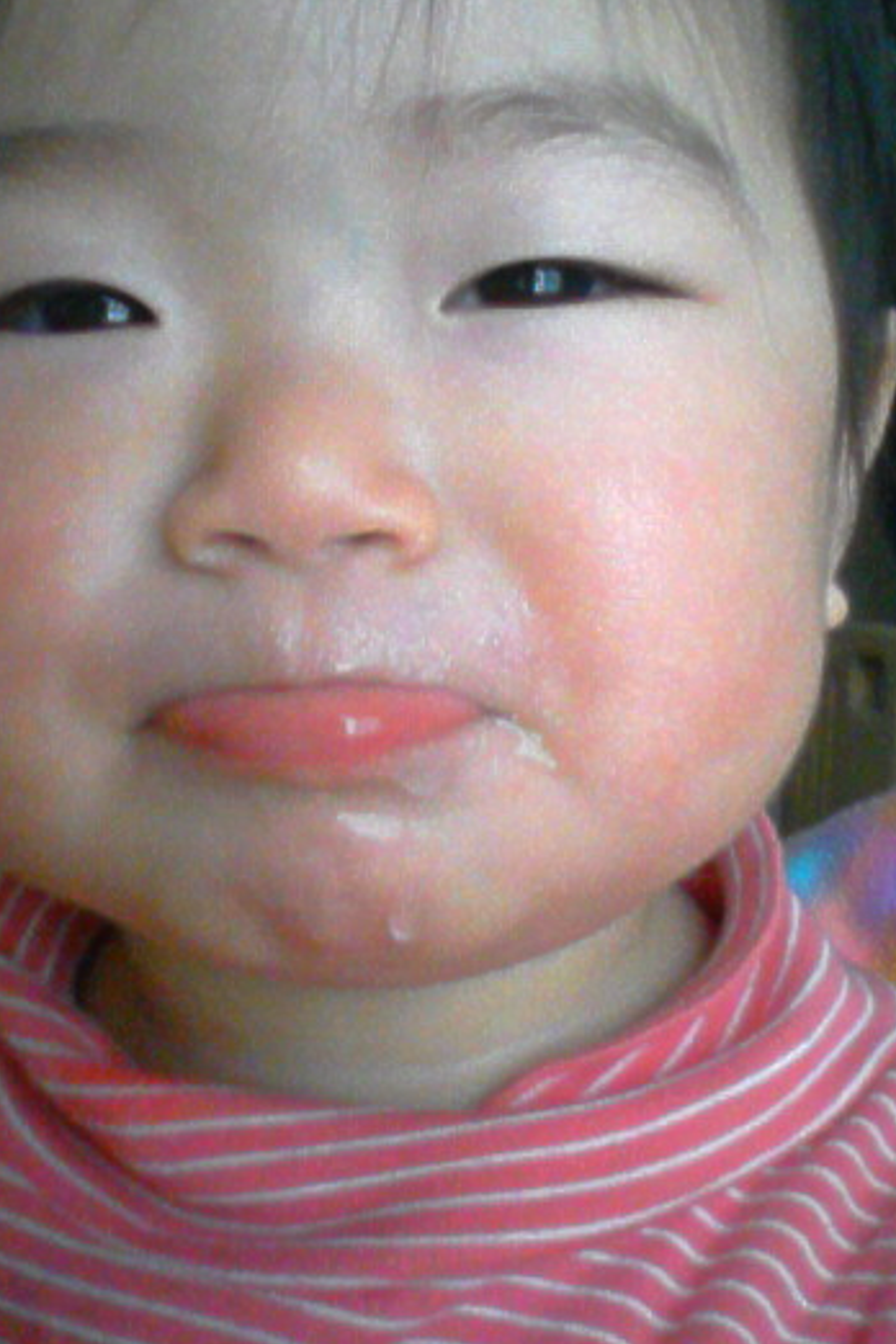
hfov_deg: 35.9
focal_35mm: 37
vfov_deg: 51.6
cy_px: 548
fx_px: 1381
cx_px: 420
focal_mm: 1.5
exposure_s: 1/167
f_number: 2.8
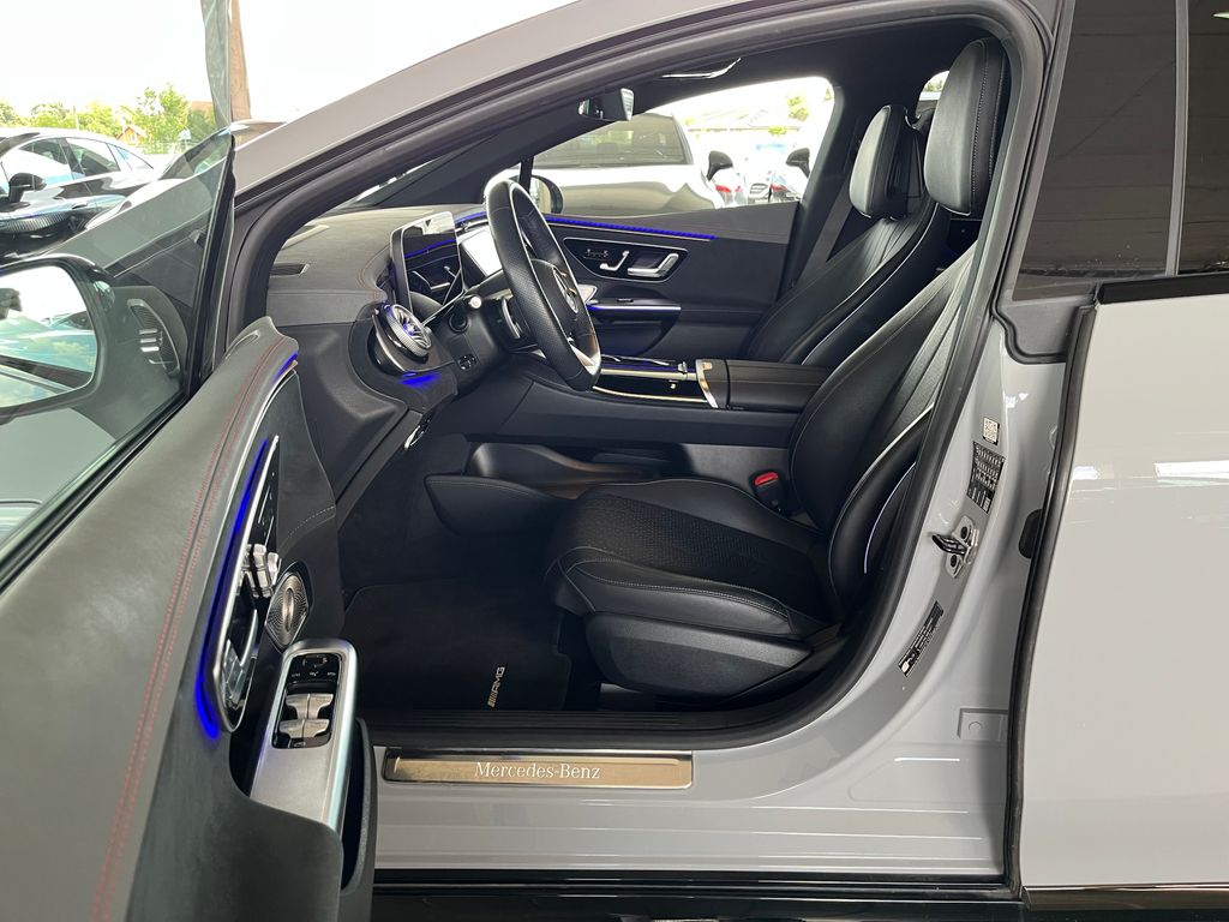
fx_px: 923
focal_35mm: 26
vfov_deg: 53.1
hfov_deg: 67.3
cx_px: 614
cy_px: 461
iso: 125
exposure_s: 1/91
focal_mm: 5.1
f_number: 1.6
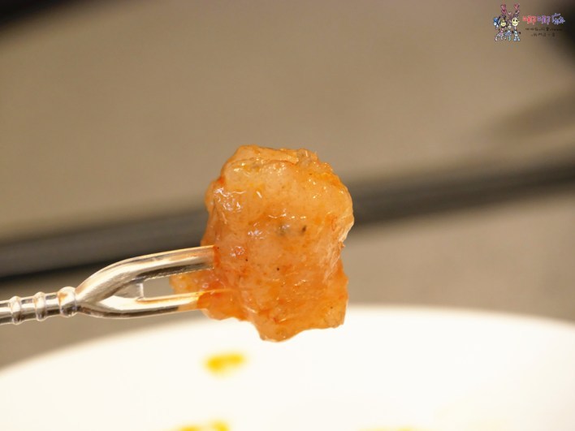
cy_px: 216
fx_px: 4153
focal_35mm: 250
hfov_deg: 7.9
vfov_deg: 5.9
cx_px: 288
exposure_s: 1/100
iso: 1000
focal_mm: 125
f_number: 5.5
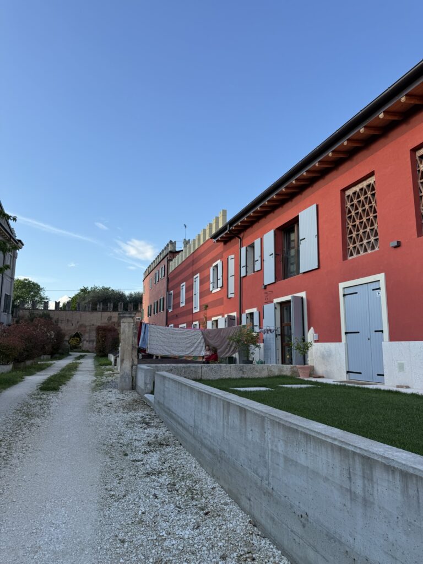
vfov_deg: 71.6
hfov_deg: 56.8
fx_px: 391
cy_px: 282
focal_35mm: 24
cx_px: 212
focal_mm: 6.76
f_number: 1.78
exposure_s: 1/1618
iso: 80
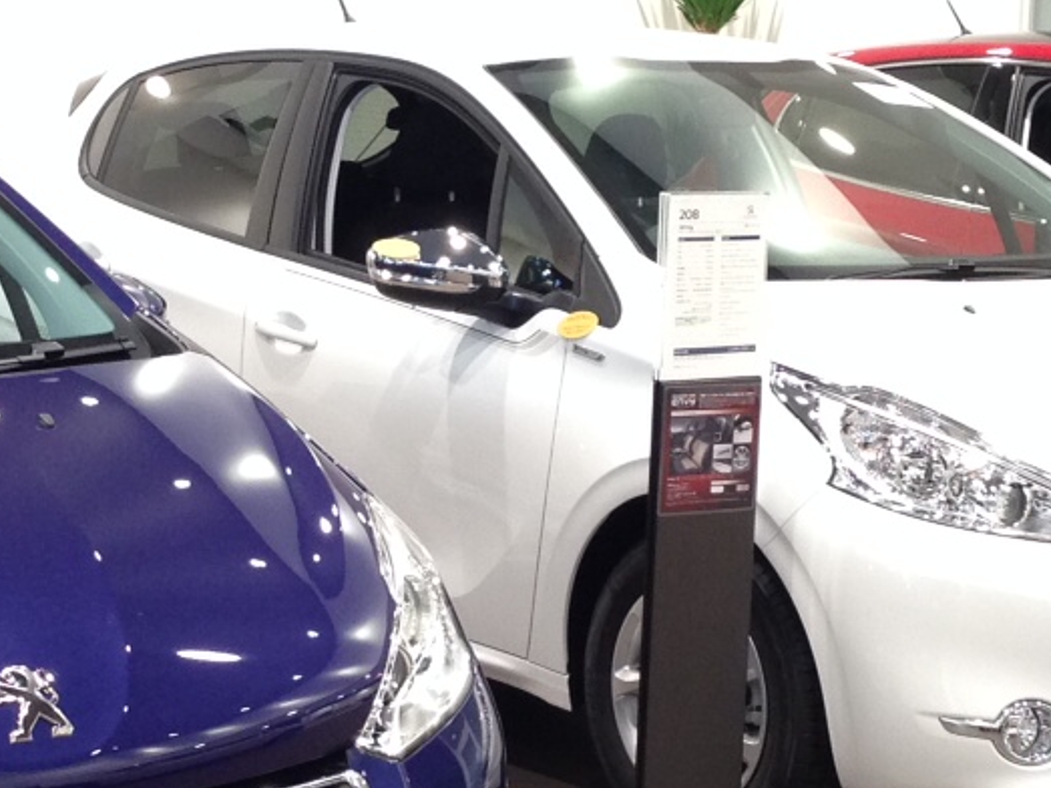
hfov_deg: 19.1
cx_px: 422
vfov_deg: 14.4
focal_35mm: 103
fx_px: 3127
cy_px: 422
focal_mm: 4.12
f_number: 2.4
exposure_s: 1/20
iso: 125
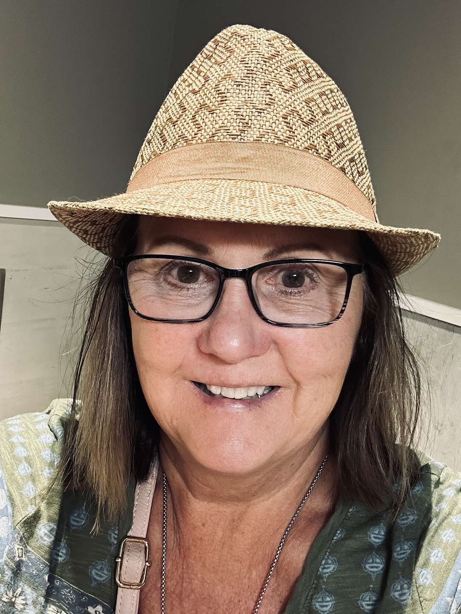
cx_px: 230
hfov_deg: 46.8
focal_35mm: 30
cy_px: 307
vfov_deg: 60.0
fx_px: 533
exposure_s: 1/40
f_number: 1.9
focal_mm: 2.69
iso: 250
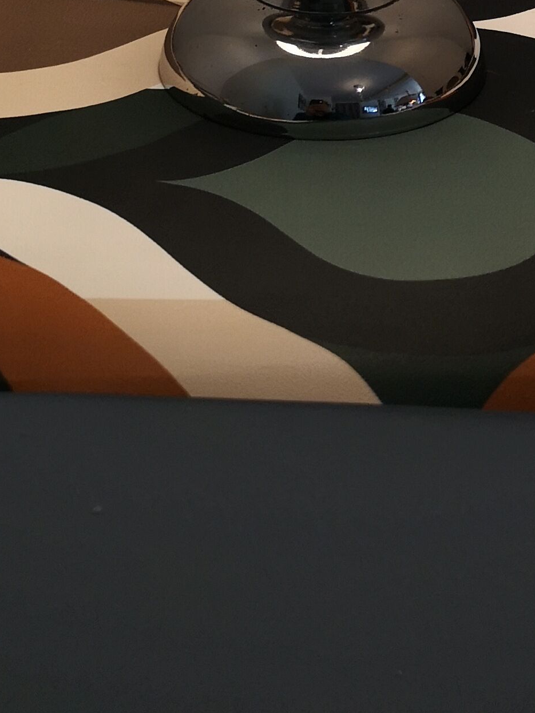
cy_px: -305
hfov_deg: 18.6
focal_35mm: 79
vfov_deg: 21.4
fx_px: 1628
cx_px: 382
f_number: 1.8
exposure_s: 1/100
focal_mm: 5.58
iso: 50
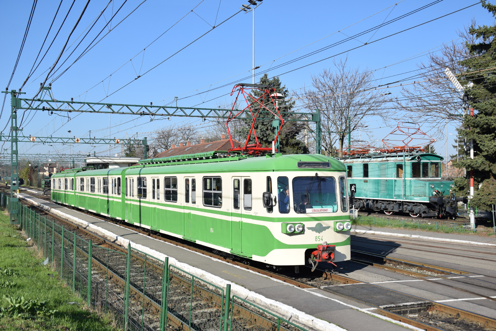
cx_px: 248
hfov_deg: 49.5
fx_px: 537
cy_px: 166
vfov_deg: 34.2
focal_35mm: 39
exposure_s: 1/800
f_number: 6.3
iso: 200
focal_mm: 26
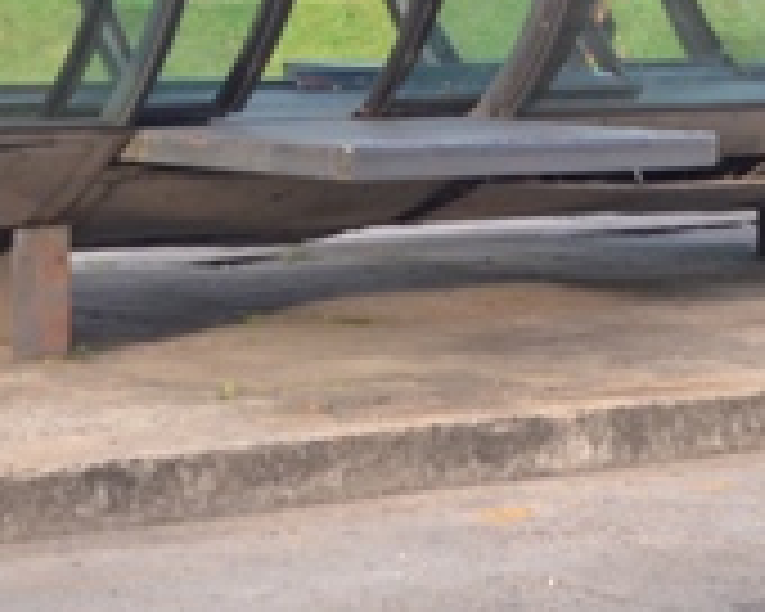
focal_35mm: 138
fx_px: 3124
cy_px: -151
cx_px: 144
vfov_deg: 11.0
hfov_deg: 13.9
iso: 400
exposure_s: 1/125
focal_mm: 26
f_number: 5.6
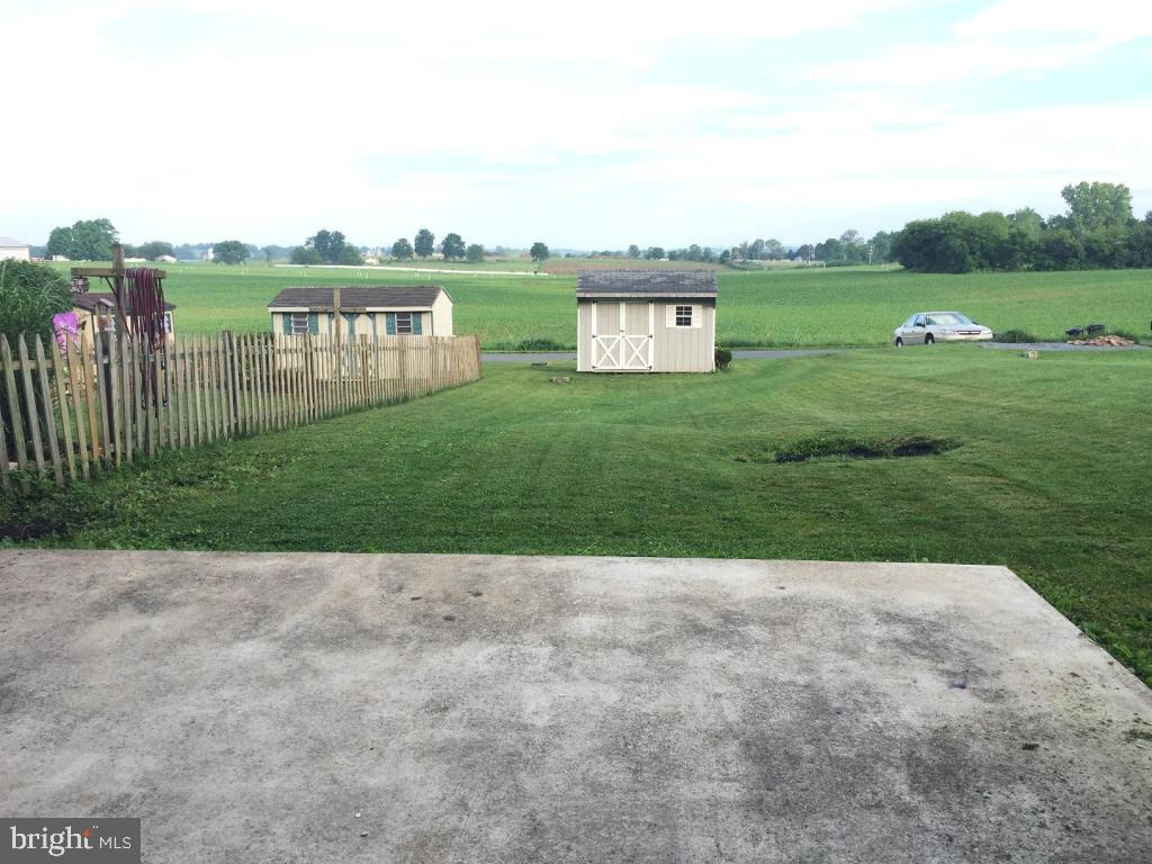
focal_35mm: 29
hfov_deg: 61.7
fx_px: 965
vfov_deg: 48.2
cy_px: 432
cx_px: 576
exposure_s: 1/408
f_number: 2.2
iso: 32
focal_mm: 4.15
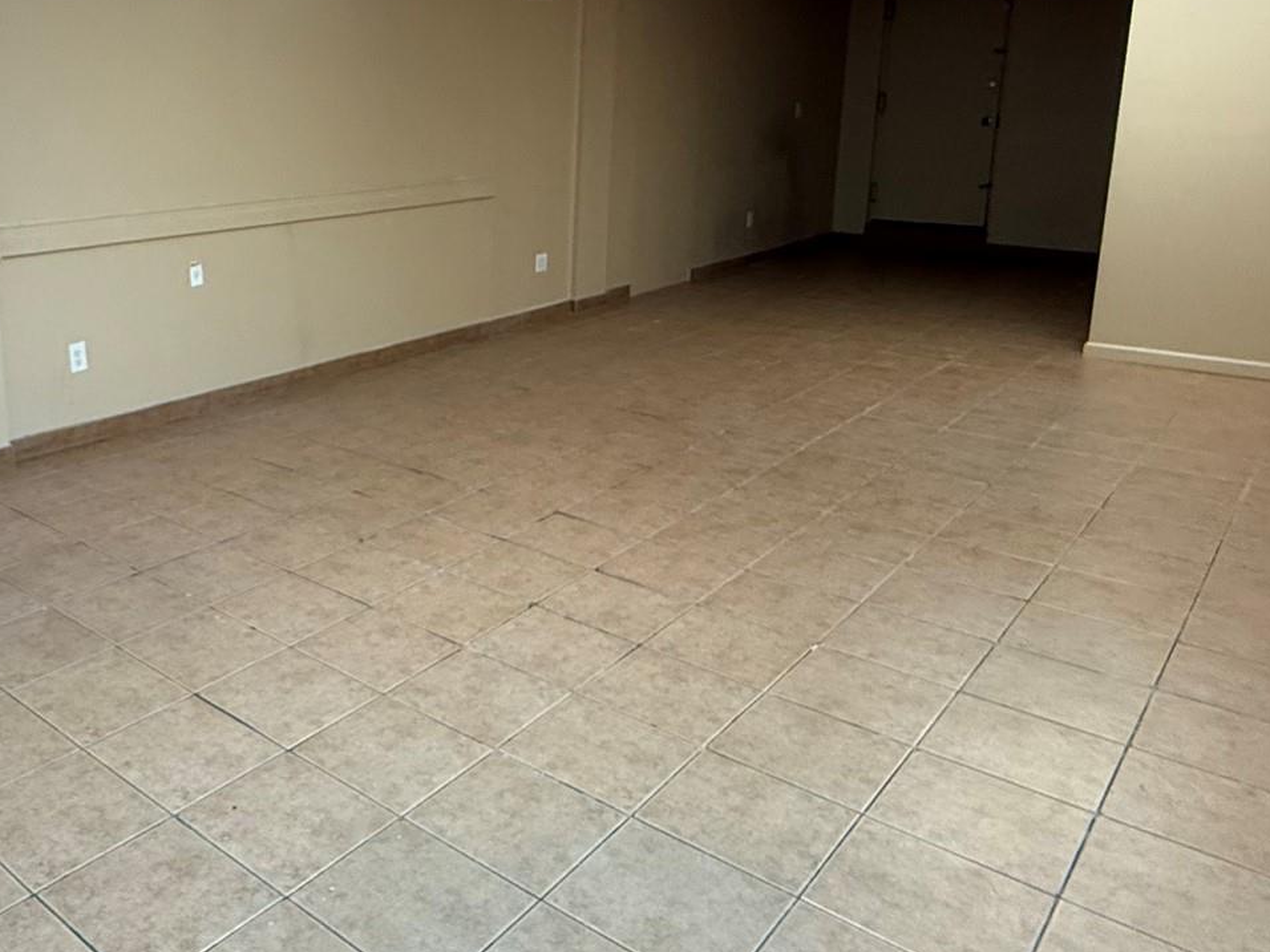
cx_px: 276
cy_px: 320
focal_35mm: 30
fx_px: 1101
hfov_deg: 56.2
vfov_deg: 46.1
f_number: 2.2
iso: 320
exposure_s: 1/61
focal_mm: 2.22
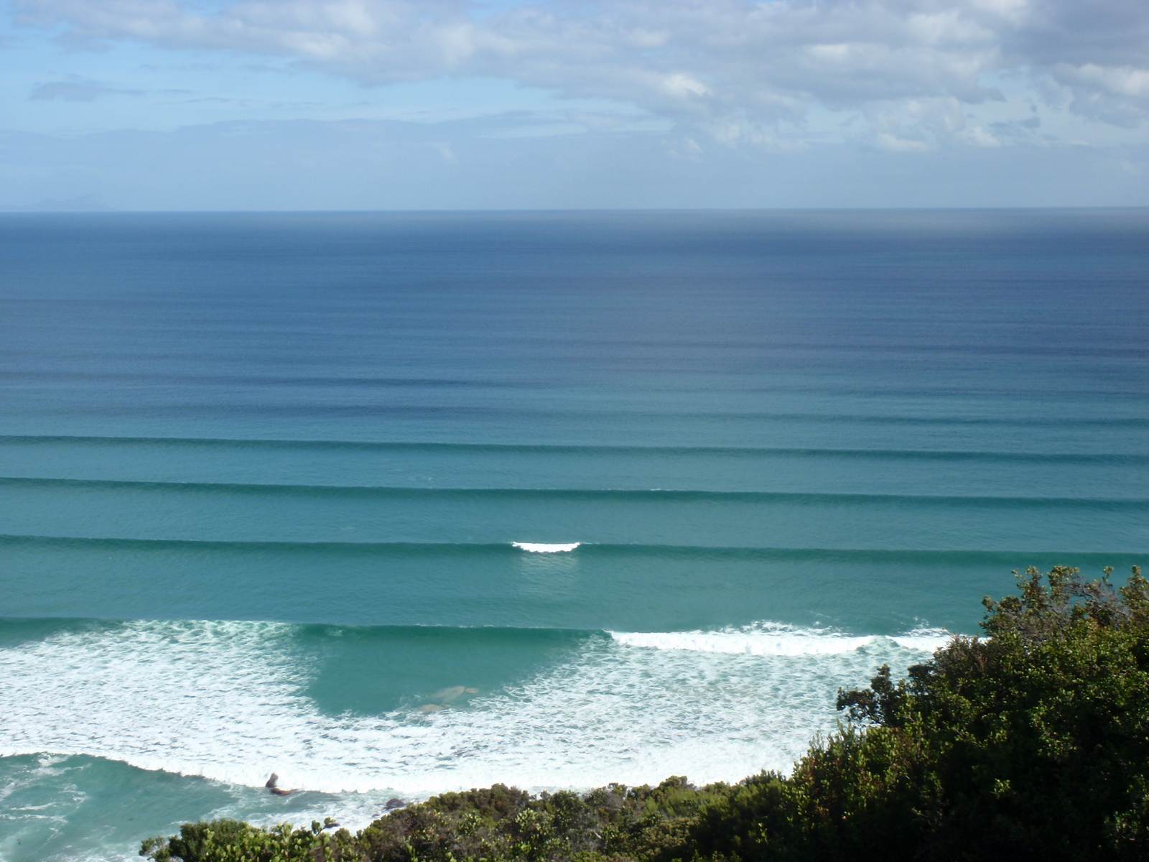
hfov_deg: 38.9
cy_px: 431
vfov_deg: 29.7
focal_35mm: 49
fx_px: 1626
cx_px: 574
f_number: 6.3
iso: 64
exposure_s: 1/200
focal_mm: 8.89
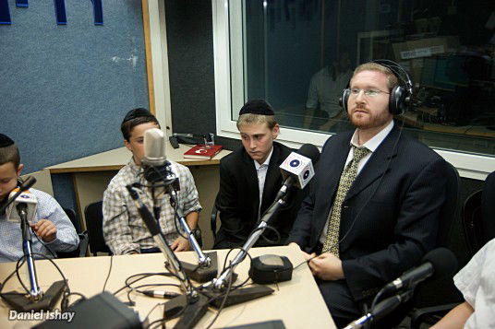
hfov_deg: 53.1
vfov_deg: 36.9
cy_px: 164
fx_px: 495
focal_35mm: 36
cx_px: 248
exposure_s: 1/80
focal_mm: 24
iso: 400
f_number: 2.8
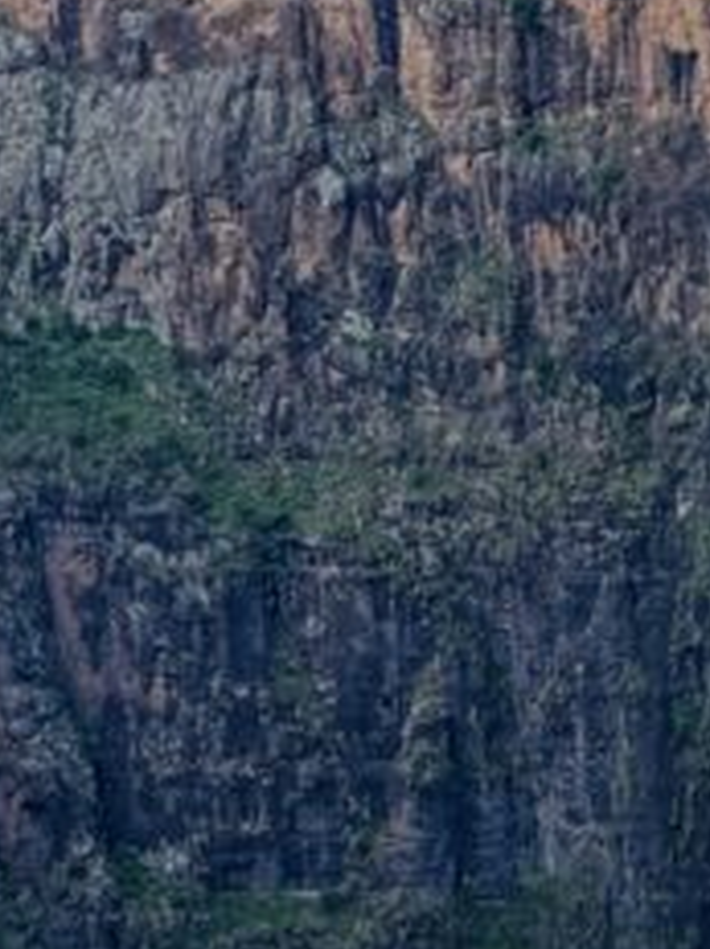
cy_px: 468
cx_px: 932
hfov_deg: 6.4
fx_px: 6323
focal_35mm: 231
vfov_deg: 8.6
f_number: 1.6
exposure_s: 1/281
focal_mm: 5.96
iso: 32
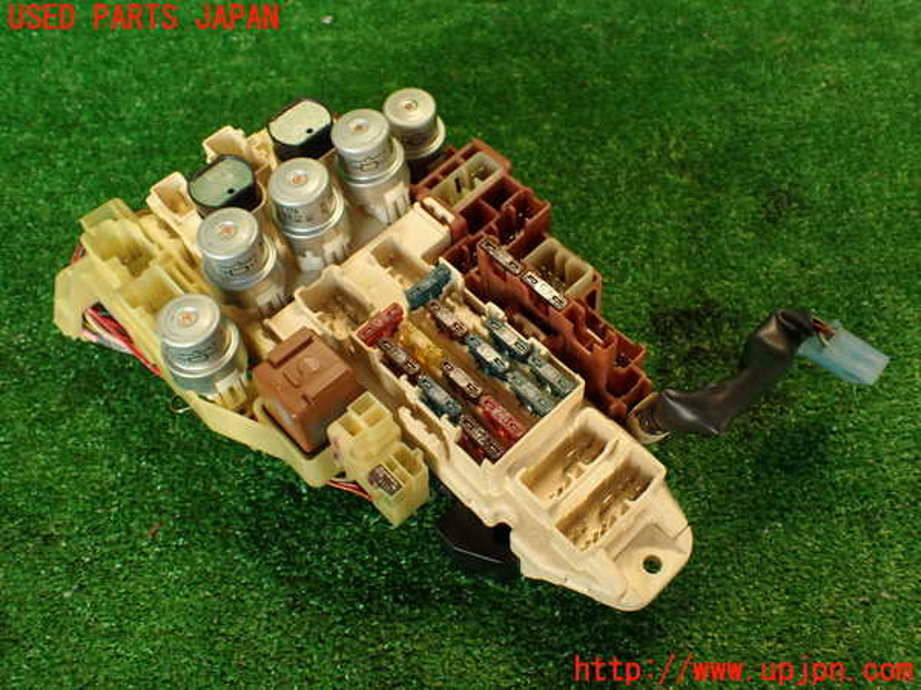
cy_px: 345
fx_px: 851
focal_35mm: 32
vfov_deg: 44.2
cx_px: 460
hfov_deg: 56.8
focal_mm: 5.79
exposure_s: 1/40
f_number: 2.4
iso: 200
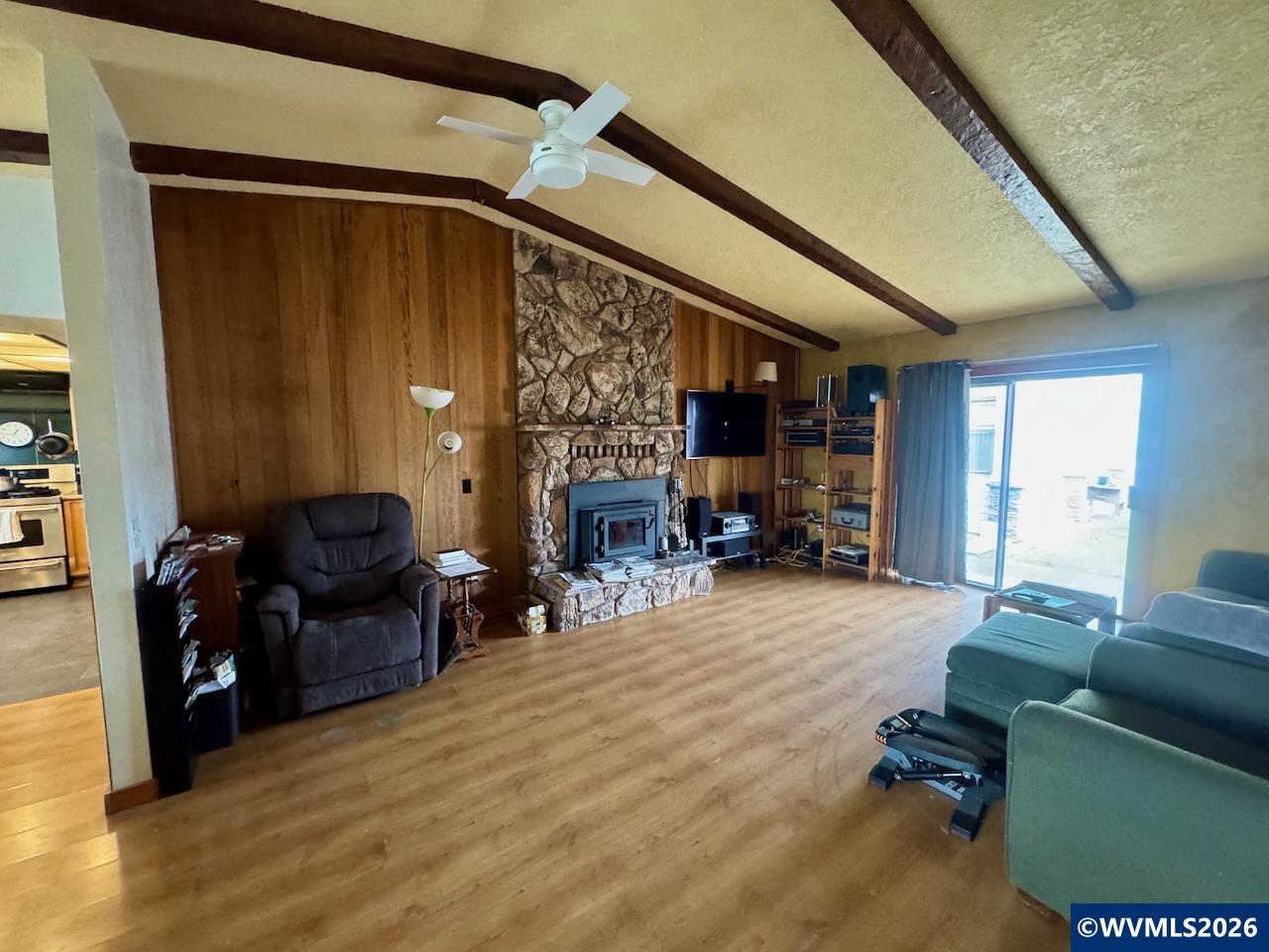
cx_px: 634
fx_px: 513
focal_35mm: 14
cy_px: 476
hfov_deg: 102.1
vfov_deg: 85.7
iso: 1000
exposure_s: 1/60
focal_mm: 2.22
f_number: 2.2
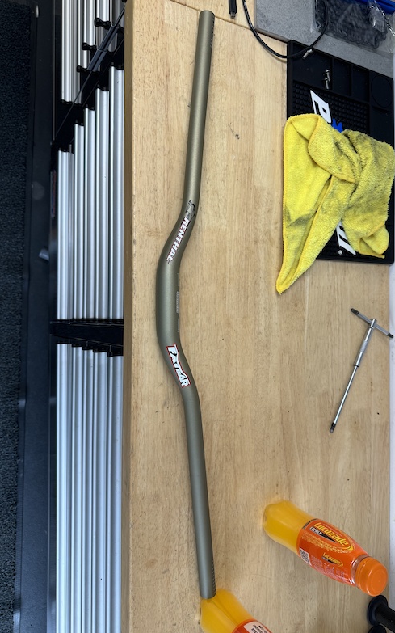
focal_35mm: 26
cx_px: 228
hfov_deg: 47.4
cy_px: 310
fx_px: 448
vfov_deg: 70.4
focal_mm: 6.86
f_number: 1.78
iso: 80
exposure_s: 1/100
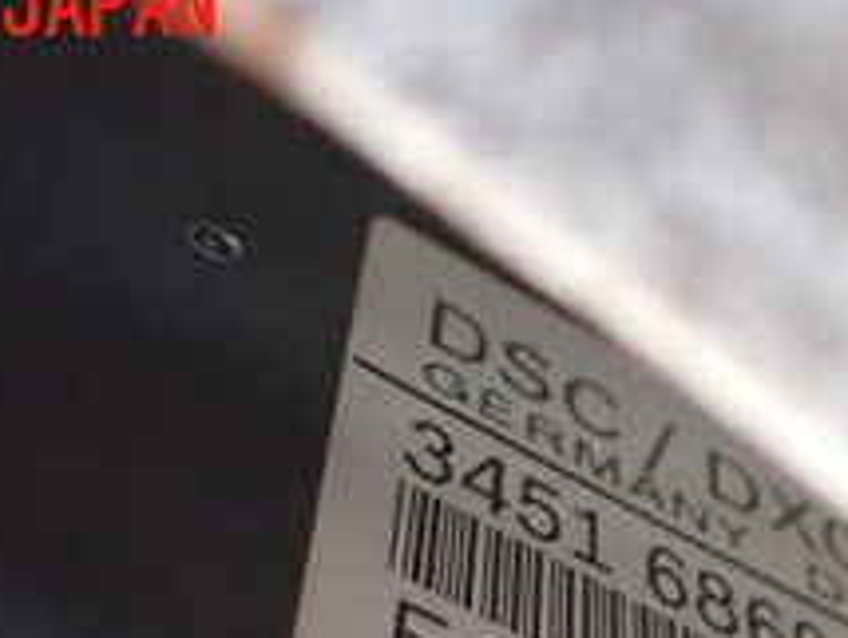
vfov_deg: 16.5
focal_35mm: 84
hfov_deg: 22.9
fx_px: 2060
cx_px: 686
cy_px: 852
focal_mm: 5.4
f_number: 2.3
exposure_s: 1/30
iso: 1000
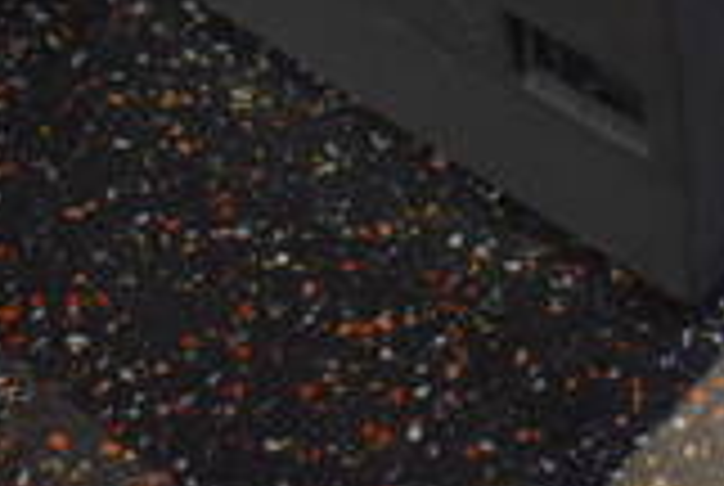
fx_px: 2055
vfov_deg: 12.3
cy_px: -396
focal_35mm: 102
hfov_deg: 19.7
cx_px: 616
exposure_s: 1/125
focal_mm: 18
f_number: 3.5
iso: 5000
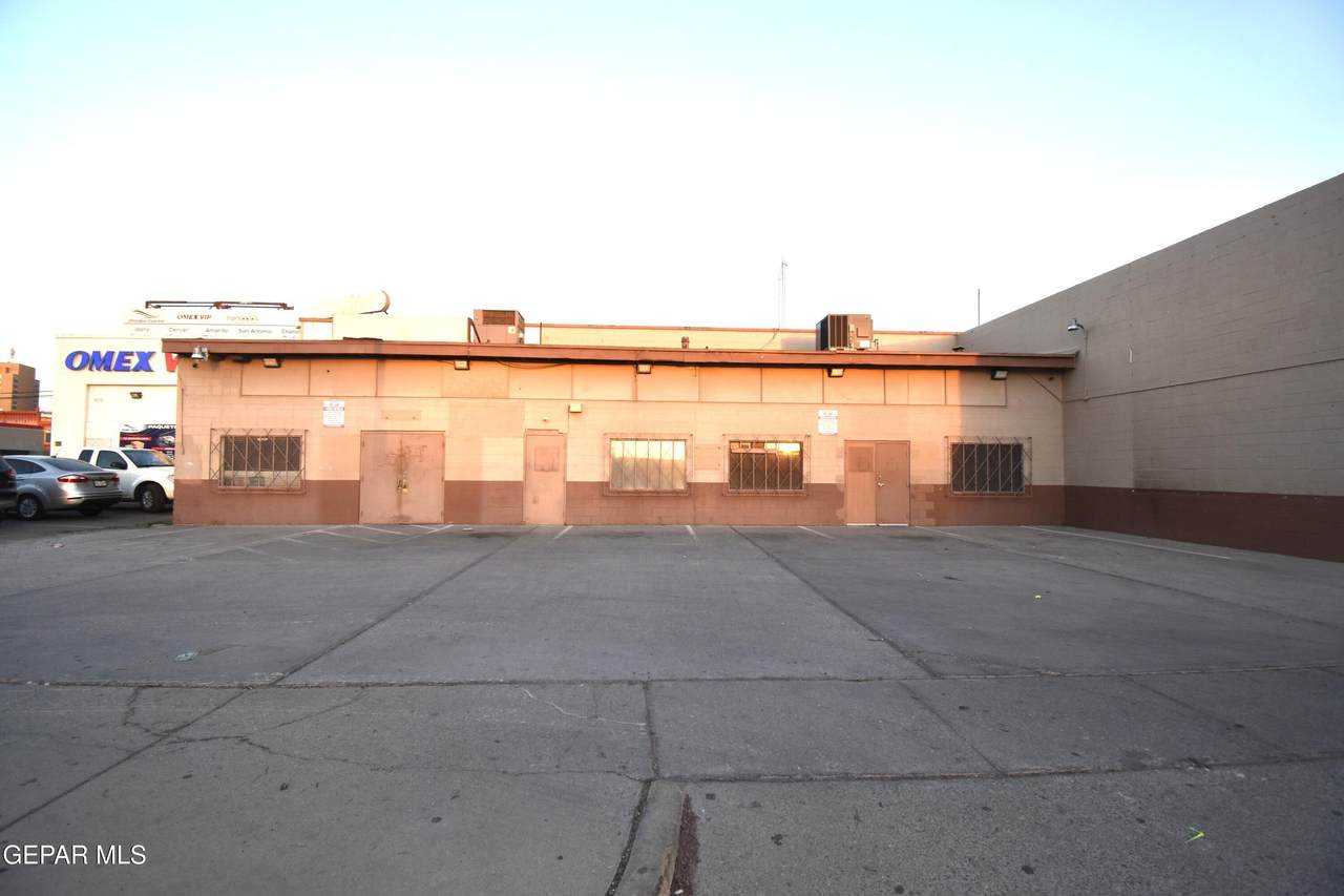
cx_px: 672
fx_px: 560
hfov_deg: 100.4
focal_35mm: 15
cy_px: 448
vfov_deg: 77.3
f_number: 5.6
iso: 400
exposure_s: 1/250
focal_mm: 10
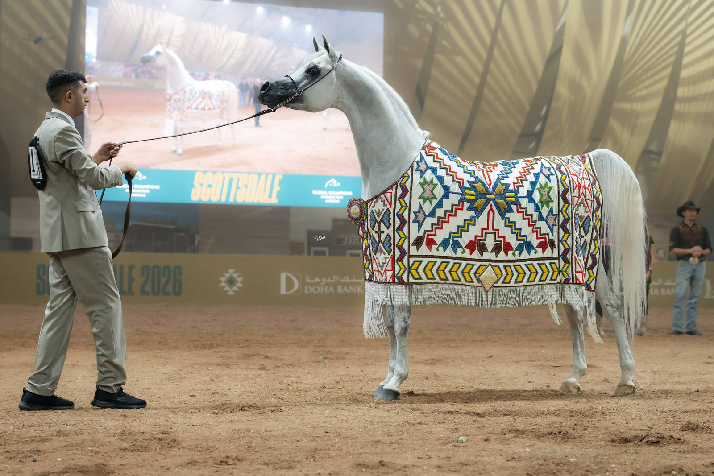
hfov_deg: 28.8
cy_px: 238
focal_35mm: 70
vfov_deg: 19.5
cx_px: 357
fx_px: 1388
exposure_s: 1/250
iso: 4000
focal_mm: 70
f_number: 4.5
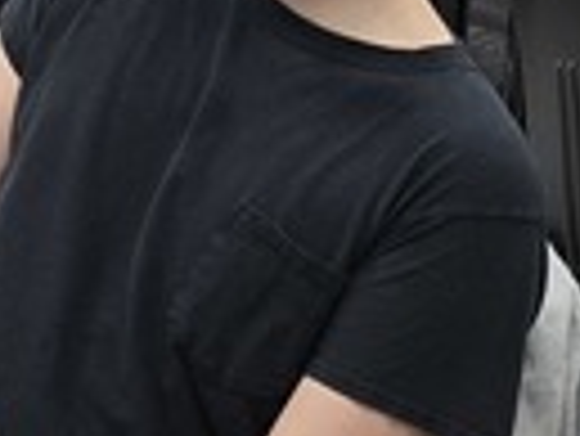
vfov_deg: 7.5
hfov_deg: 10.4
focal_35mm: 182
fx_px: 3052
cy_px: -679
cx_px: -378
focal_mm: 6.3
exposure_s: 1/120
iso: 160
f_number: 1.7
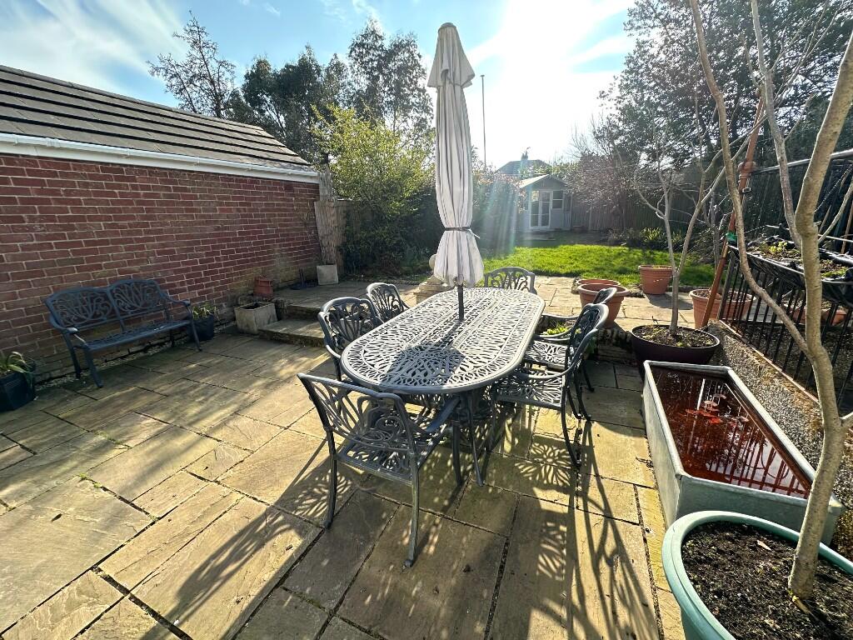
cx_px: 426
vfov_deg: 85.7
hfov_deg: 102.1
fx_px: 345
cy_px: 320
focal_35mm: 14
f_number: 2.2
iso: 40
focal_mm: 2.22
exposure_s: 1/729
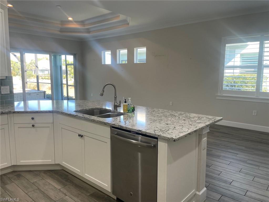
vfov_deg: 53.1
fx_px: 202
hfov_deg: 67.3
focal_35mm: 26
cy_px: 101
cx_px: 134
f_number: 1.6
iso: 100
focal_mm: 4.2
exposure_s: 1/120
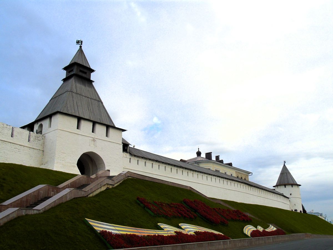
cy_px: 125
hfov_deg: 54.0
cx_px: 166
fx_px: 327
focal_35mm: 34
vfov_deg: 41.8
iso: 80
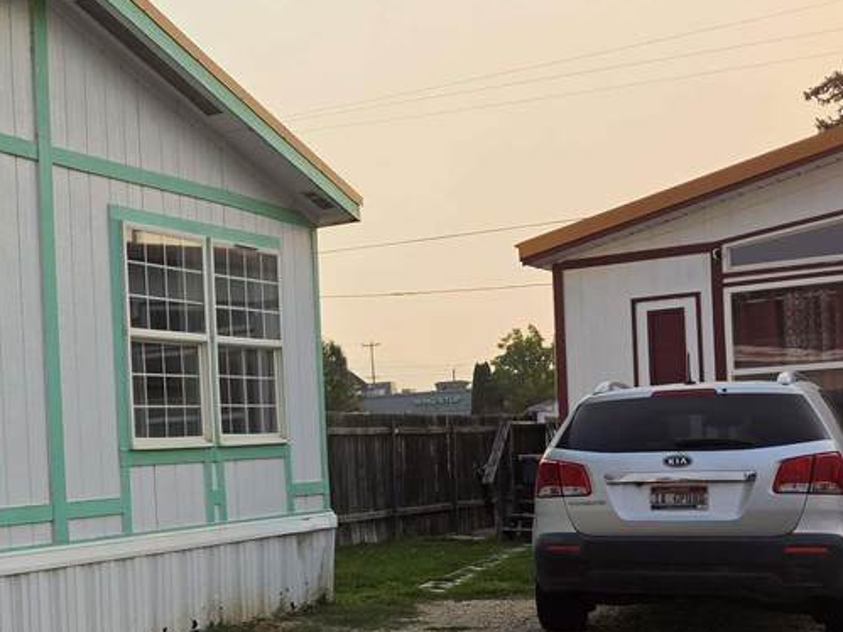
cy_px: 505
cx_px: -177
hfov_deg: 28.3
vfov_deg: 24.4
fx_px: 1436
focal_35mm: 59
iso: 80
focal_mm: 6.3
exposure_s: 1/4333
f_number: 1.7
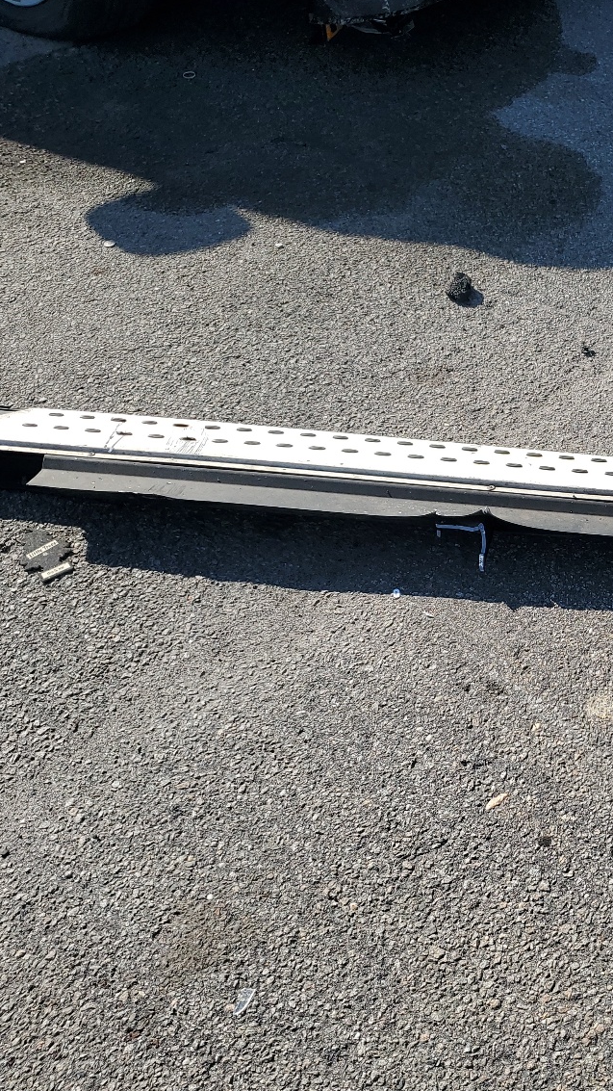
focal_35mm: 40
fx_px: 1156
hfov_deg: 27.8
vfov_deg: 50.5
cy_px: 573
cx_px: 627
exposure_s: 1/2500
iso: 50
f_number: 1.5
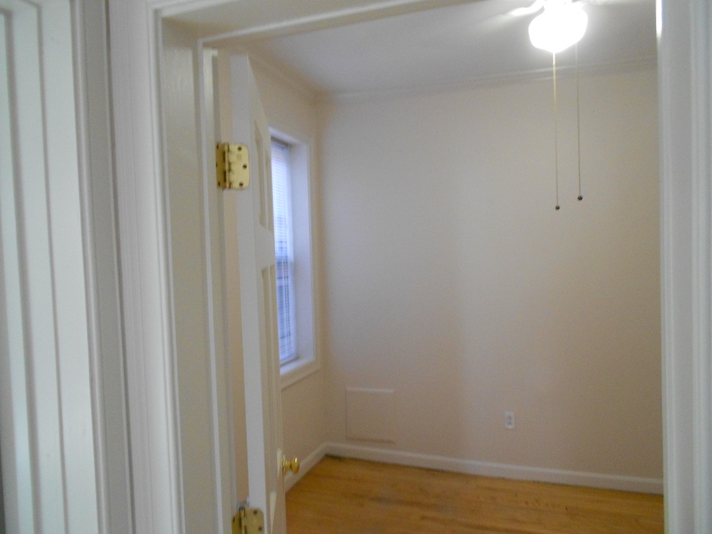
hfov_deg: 67.3
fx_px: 535
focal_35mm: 26
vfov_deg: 53.1
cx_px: 356
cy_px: 267
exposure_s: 1/30
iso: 400
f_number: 3.2
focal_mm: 4.6
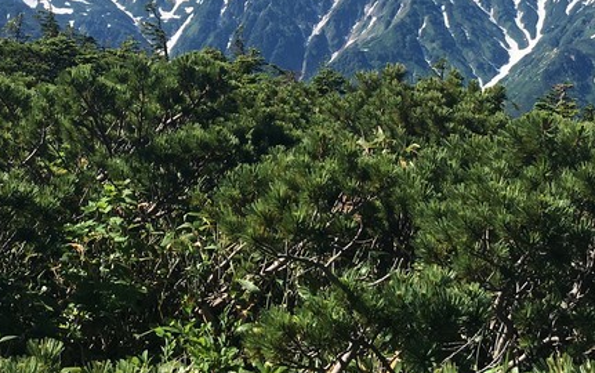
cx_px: 155
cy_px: -7
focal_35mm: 73
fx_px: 1185
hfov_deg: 27.8
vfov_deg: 17.4
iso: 25
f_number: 2.2
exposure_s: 1/1350
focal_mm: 4.15
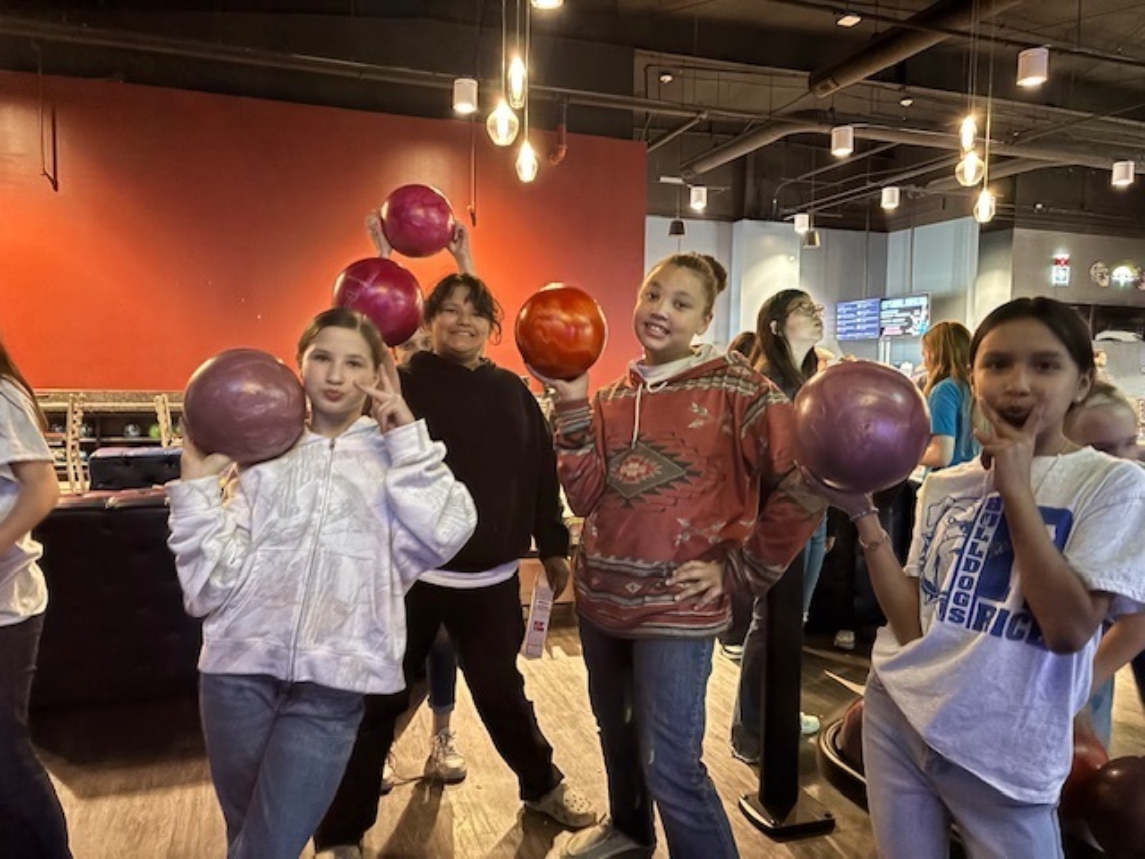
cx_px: 572
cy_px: 430
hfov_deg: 67.3
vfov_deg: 53.1
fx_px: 860
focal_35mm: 26
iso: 1000
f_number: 1.6
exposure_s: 1/20
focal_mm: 5.96
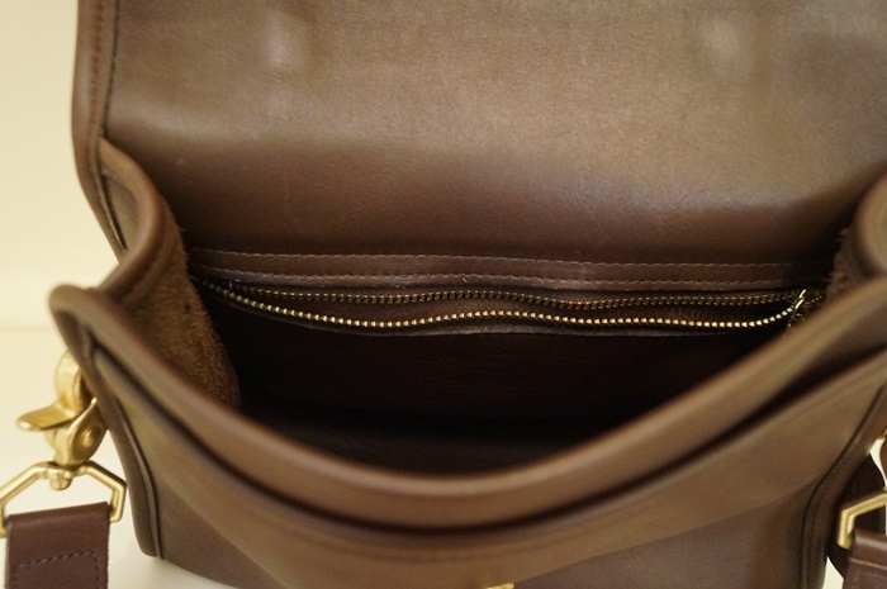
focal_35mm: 30
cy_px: 294
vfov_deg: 43.5
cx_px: 444
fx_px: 738
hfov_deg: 62.0
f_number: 3.5
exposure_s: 1/40
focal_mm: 20
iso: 3200
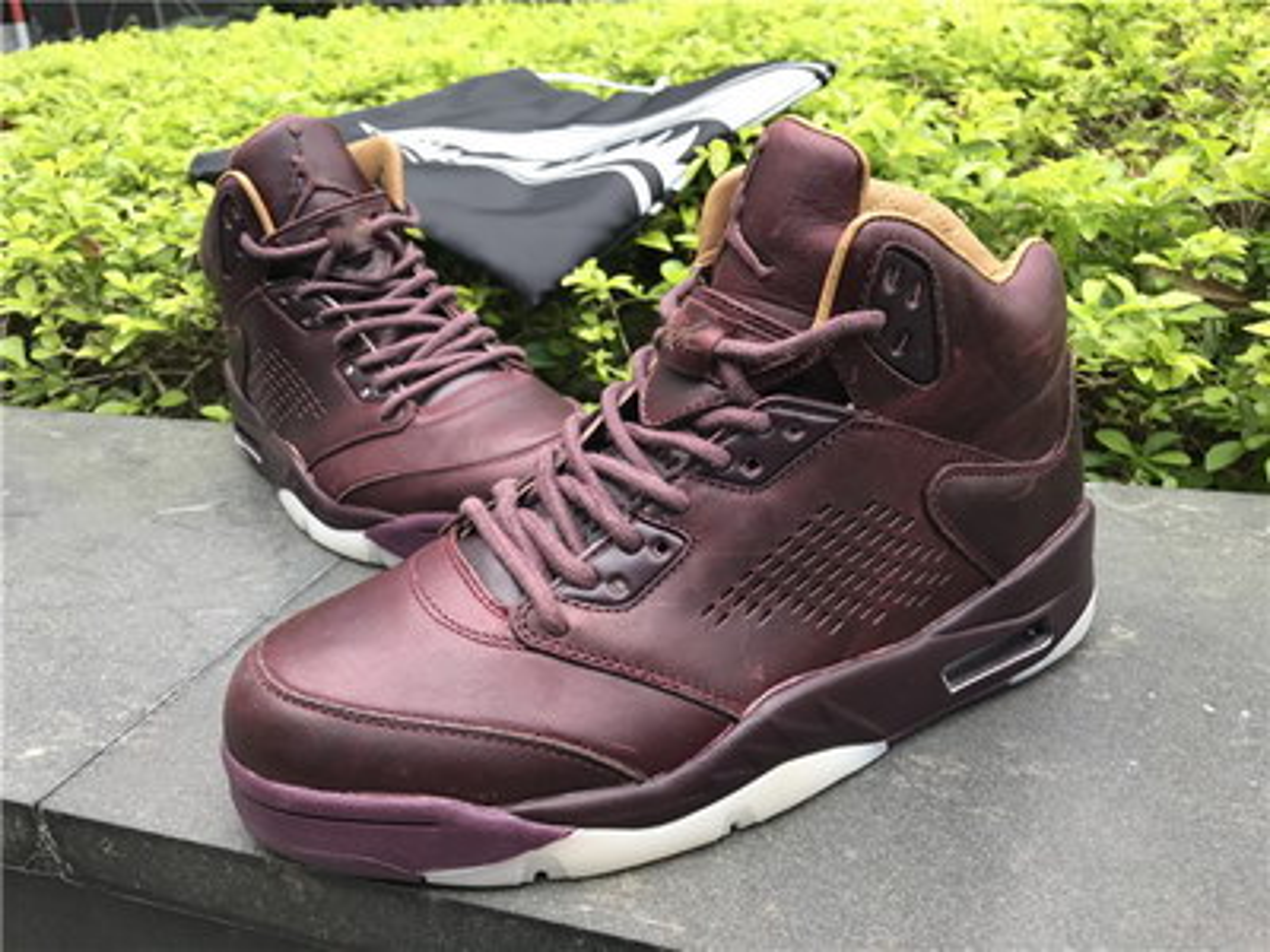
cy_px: 476
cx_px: 635
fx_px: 1027
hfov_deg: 63.4
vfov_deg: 49.7
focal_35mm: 28
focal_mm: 3.99
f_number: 1.8
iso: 20
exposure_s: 1/100
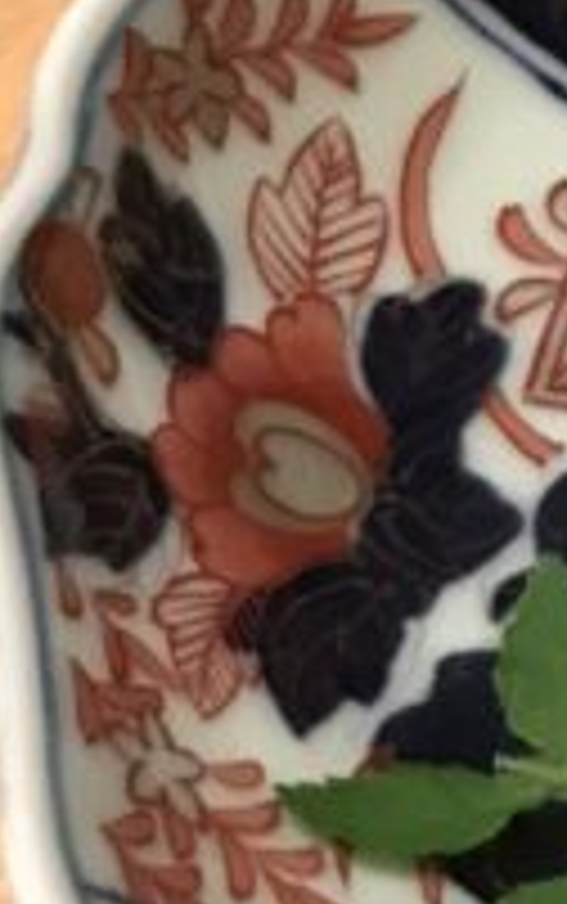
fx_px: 3725
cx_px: 1418
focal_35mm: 151
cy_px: -121
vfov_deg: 13.5
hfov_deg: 8.0
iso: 100
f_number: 1.8
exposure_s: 1/15
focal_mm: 3.99
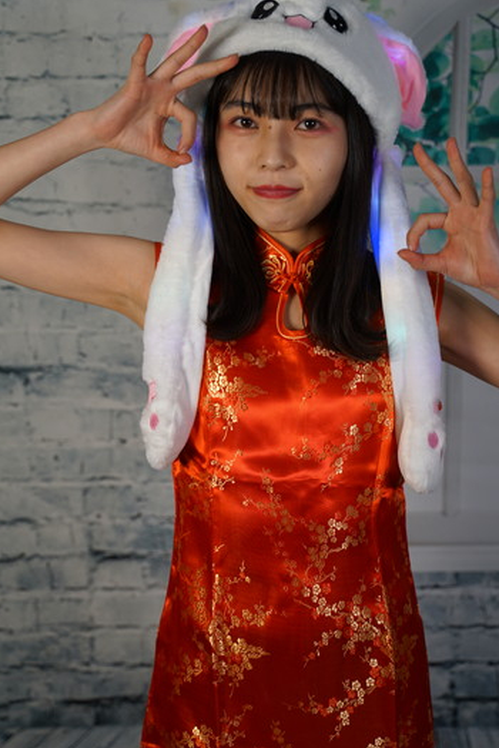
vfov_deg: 32.9
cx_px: 259
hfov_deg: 22.3
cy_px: 399
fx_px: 1268
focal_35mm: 61
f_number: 2.8
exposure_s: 1/60
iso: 100
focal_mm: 50
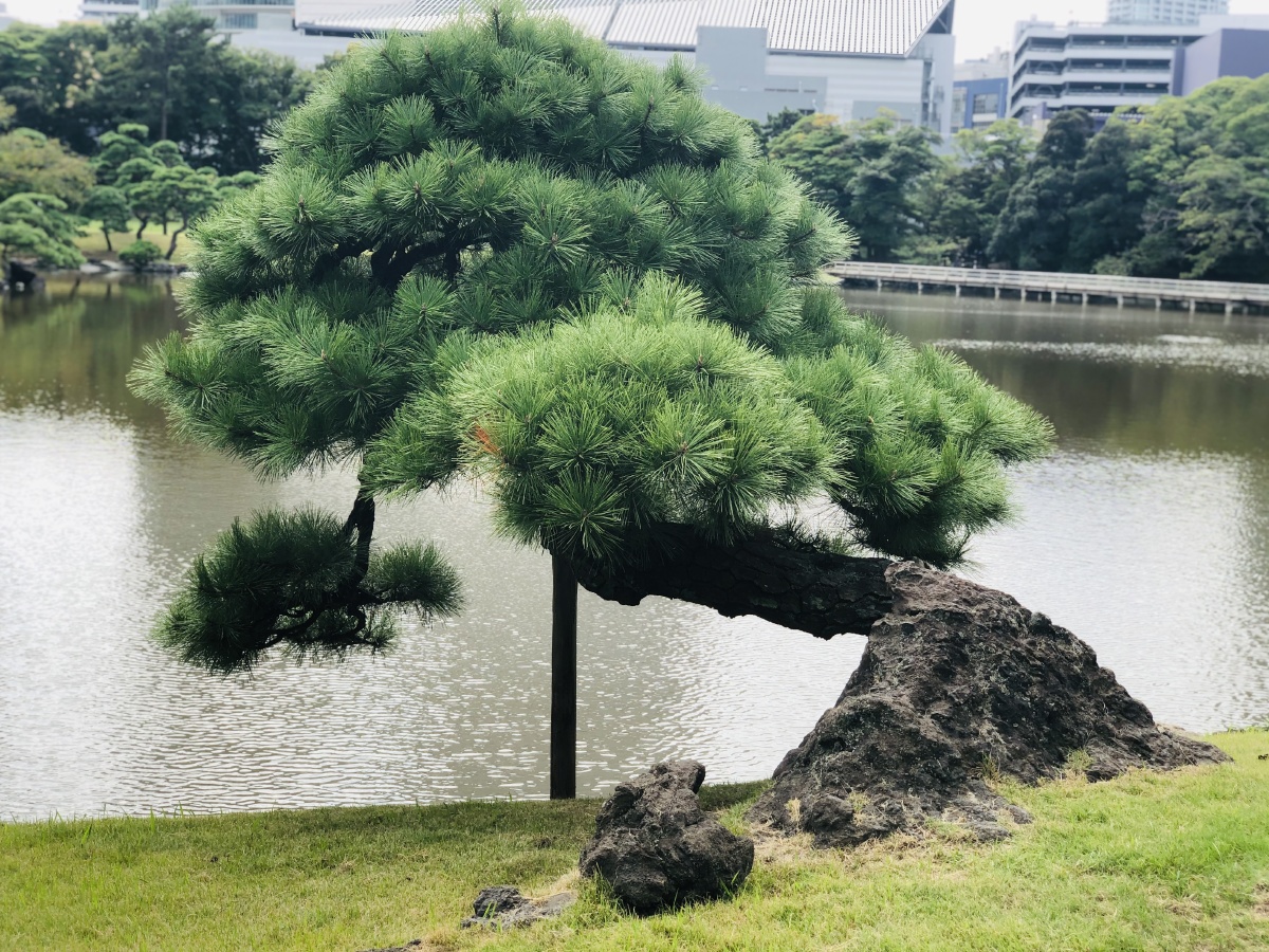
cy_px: 476
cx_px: 634
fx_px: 1906
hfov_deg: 36.8
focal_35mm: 52
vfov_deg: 28.0
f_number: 2.4
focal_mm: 6
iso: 16
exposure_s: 1/360
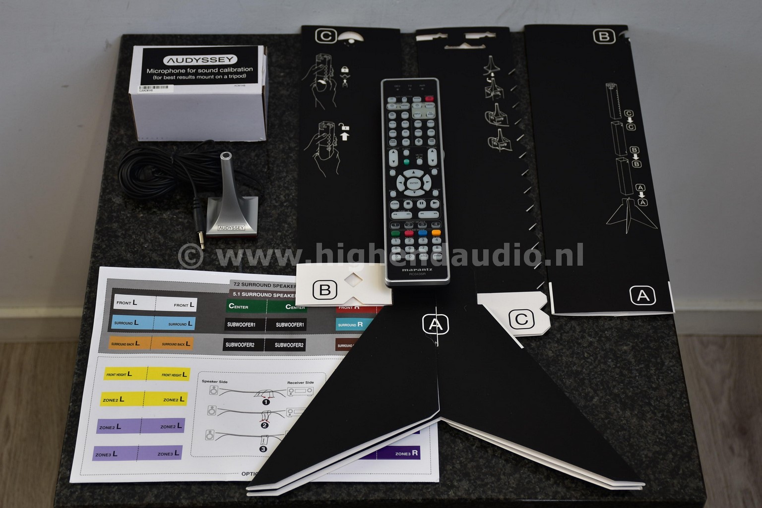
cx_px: 381
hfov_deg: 33.4
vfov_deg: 22.6
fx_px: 1270
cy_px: 254
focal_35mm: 60
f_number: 4.5
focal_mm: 40
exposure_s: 1/60
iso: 125
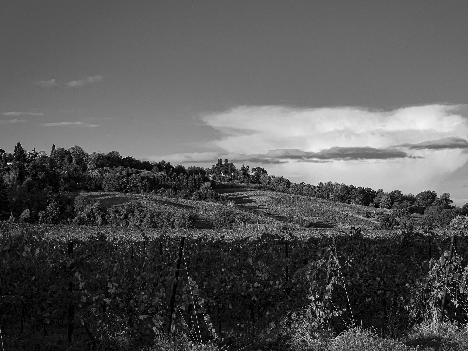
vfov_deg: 24.0
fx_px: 825
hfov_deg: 31.6
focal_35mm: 61
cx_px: 269
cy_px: 165
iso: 200
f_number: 13
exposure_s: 1/125
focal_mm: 35
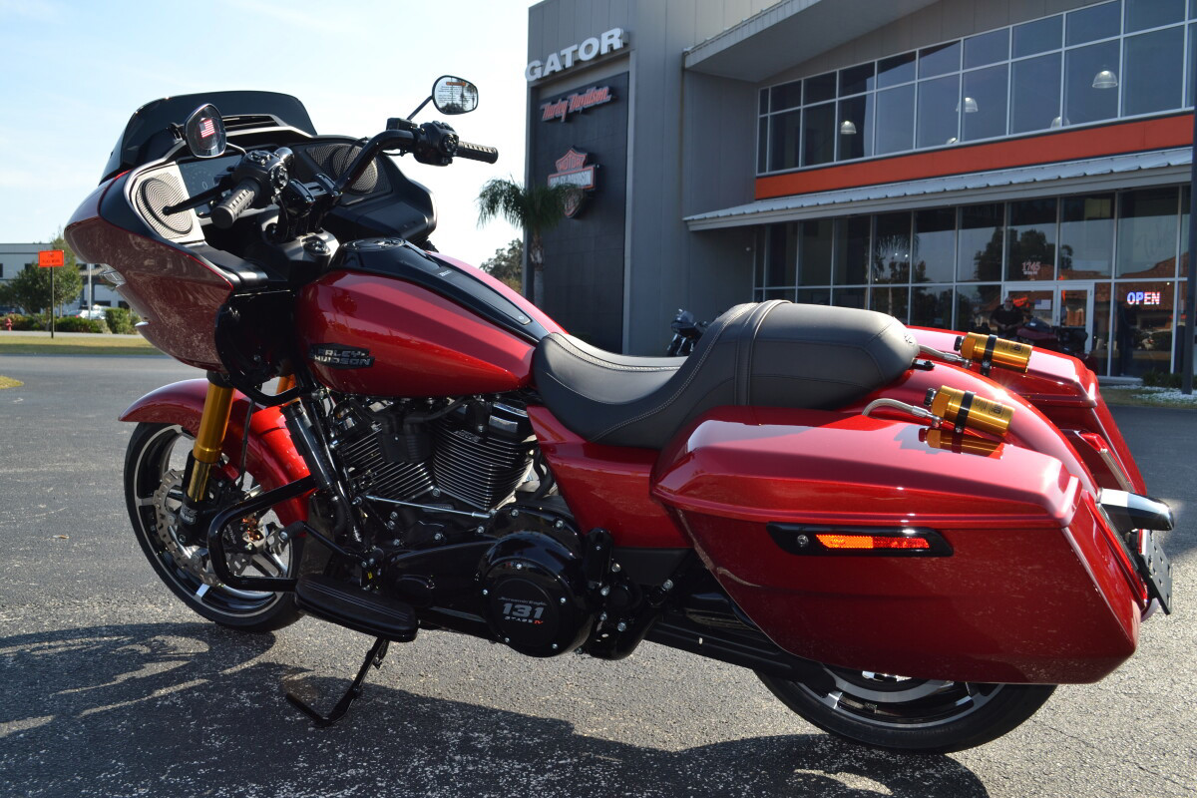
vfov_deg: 40.0
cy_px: 399
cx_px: 598
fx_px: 1097
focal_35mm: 33
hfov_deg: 57.2
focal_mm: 22
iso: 100
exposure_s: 1/200
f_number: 7.1
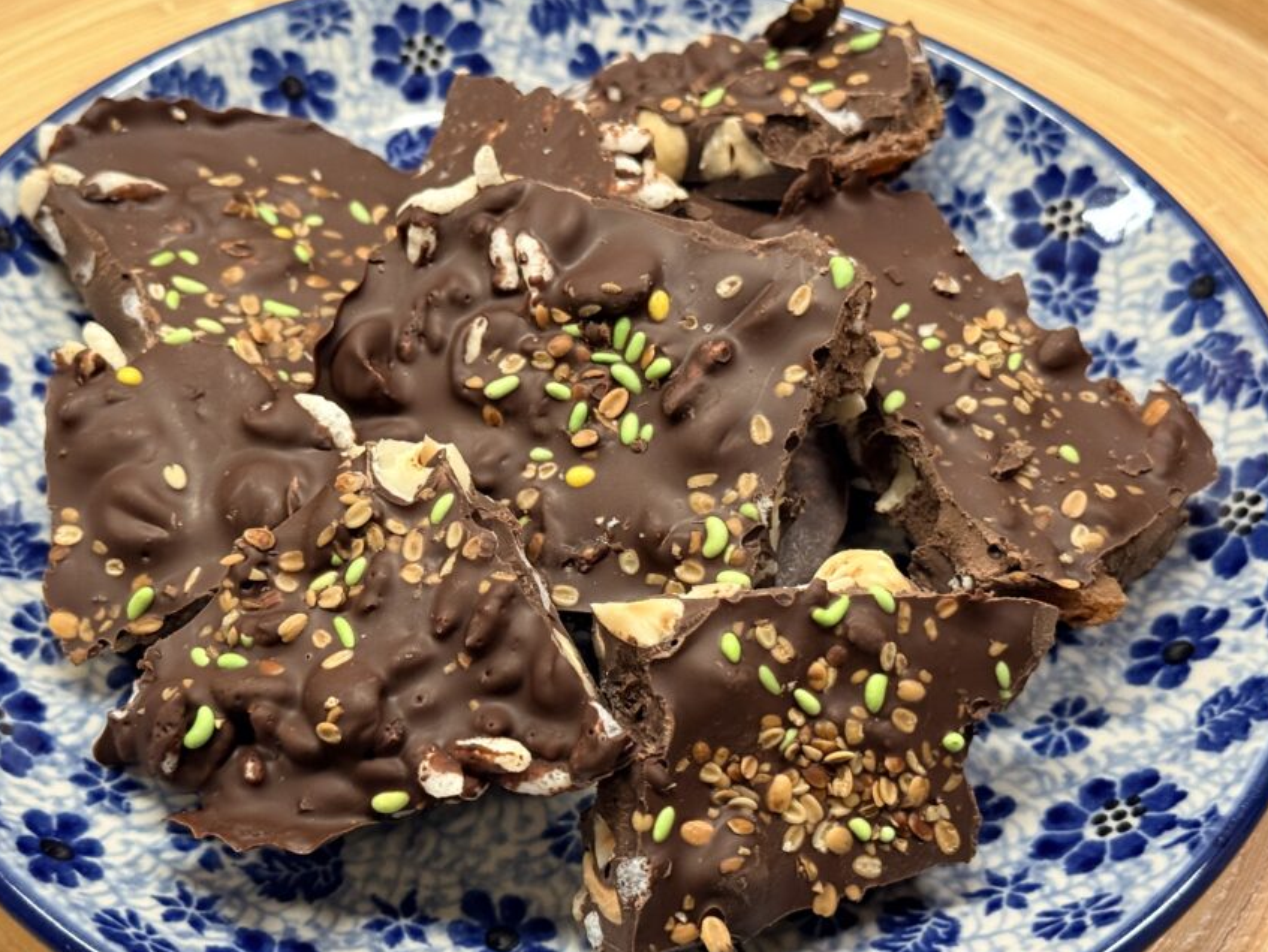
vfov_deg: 25.2
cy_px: 521
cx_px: 590
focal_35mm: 58
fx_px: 2125
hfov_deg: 33.2
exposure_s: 1/40
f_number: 1.78
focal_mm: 6.76
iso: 320
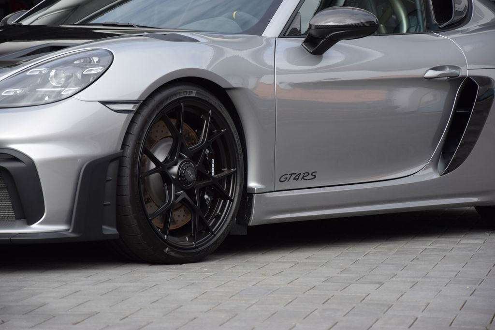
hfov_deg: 13.0
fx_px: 2165
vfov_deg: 8.7
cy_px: 165
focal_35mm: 158
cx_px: 248
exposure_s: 1/160
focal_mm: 105
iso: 100
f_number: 5.6
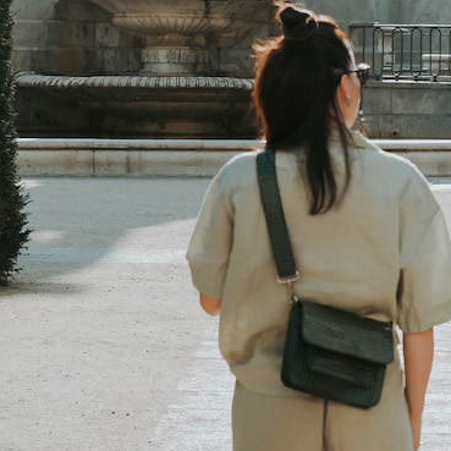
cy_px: 104
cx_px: 407
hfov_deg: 8.8
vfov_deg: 8.9
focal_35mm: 197
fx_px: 2904
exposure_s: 1/400
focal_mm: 57
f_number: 6.3
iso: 100
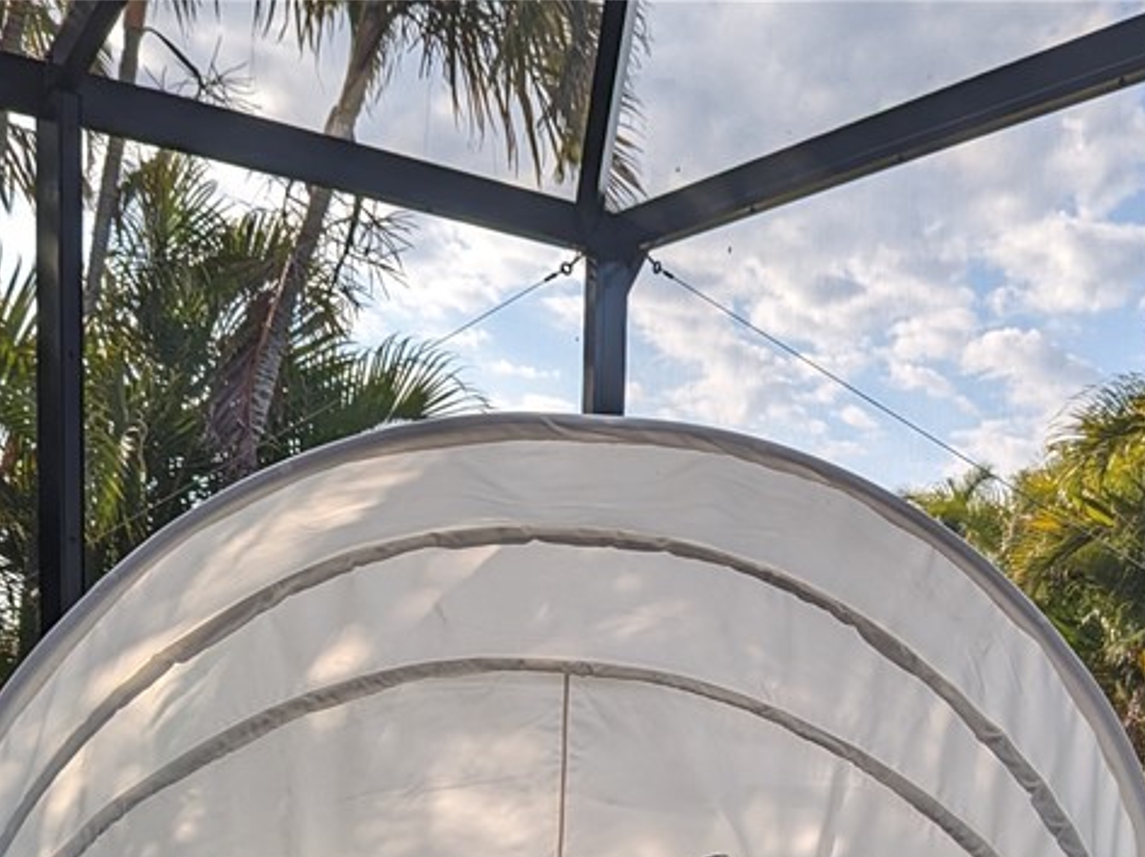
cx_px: 656
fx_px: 1719
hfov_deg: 36.8
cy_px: 927
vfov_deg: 26.0
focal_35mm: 52
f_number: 1.7
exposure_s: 1/1105
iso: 43
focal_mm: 4.53
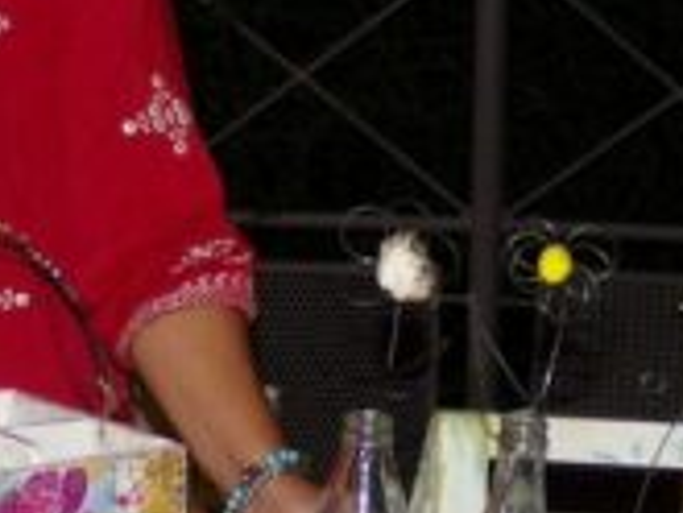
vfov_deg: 9.8
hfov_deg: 13.1
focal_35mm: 150
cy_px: -6
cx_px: 211
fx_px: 2962
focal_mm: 5.9
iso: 200
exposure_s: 1/34
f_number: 3.4
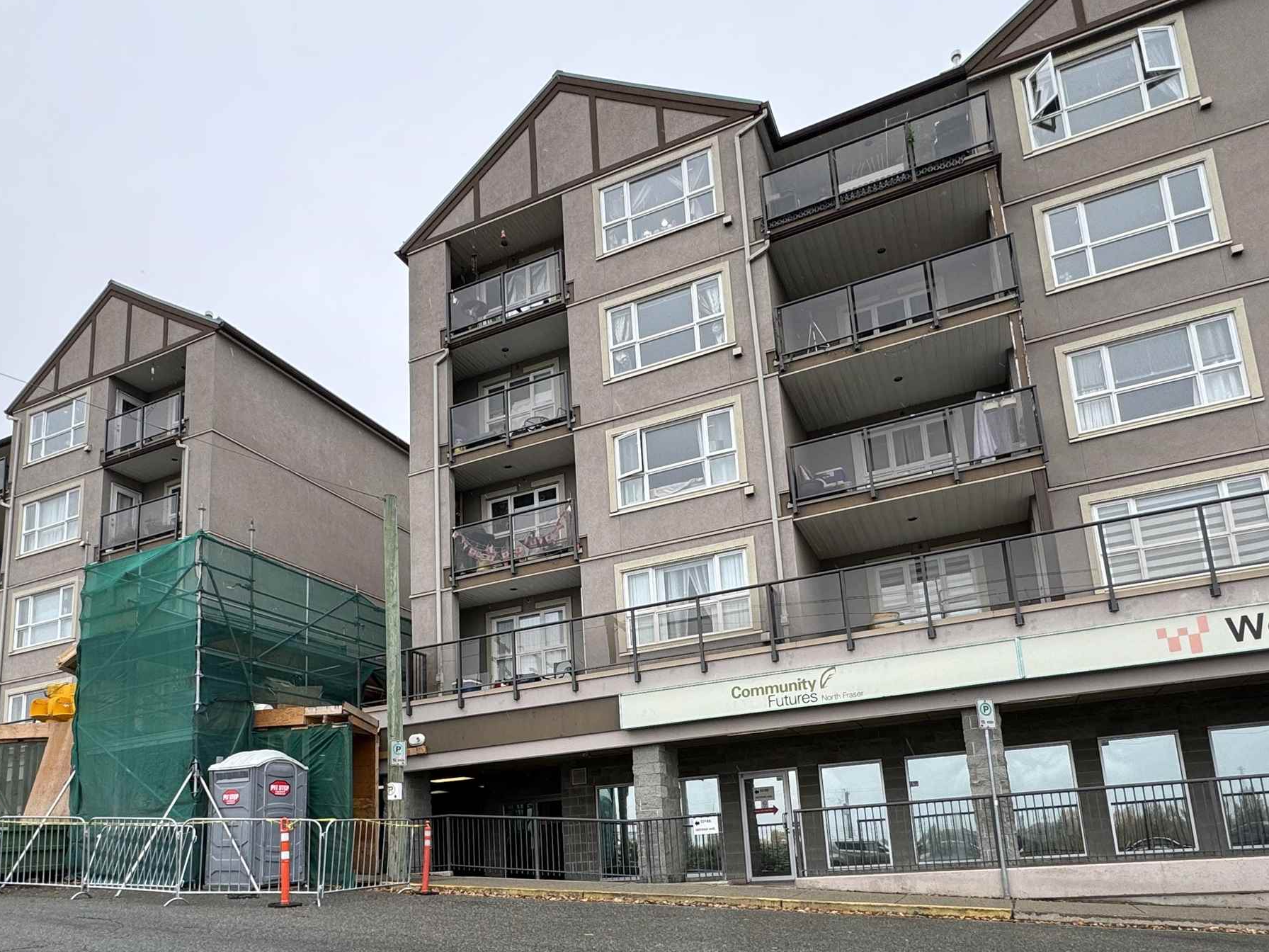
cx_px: 614
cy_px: 703
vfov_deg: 54.4
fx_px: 880
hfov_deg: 71.6
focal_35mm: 24
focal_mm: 2.22
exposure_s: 1/335
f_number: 2.2
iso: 40
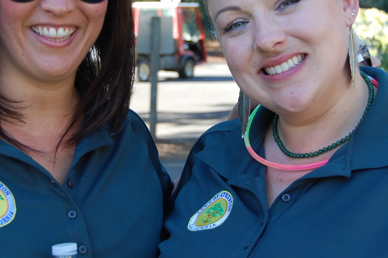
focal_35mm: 102
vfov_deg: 13.4
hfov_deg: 20.0
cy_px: 72
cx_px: 162
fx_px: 1098
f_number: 5.6
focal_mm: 35
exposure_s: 1/125
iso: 280
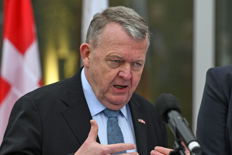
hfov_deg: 7.4
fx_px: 1785
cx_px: 116
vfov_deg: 5.0
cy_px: 78
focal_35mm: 277
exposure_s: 1/500
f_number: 3.5
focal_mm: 185
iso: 250
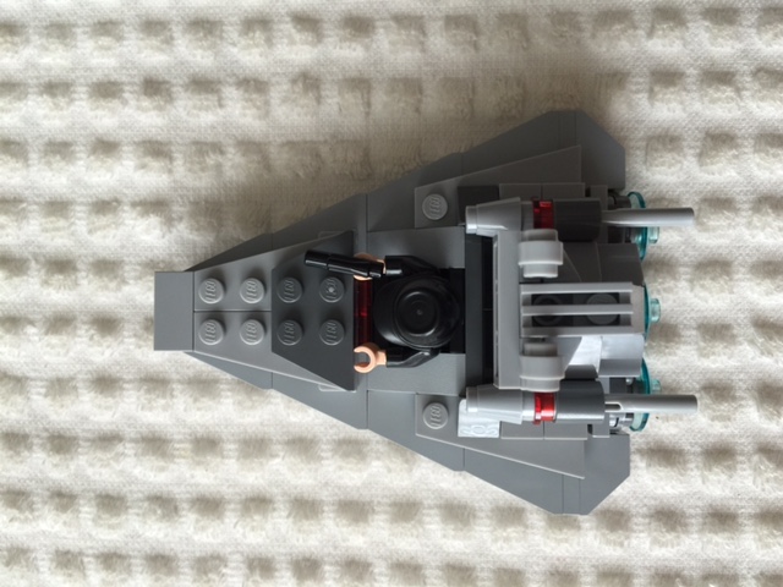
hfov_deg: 61.7
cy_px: 294
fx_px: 656
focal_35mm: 29
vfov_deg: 48.2
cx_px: 392
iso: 32
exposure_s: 1/15
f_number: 2.2
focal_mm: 4.15
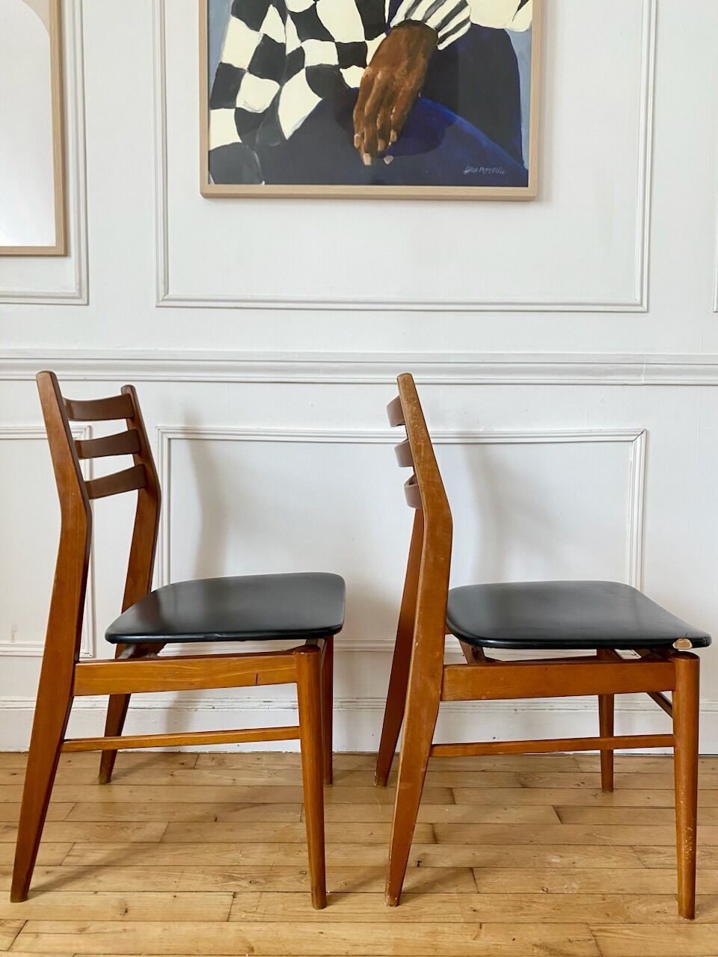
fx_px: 719
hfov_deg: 53.1
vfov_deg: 67.3
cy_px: 478
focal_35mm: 26
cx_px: 359
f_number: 1.8
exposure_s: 1/60
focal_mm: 4.25
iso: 160
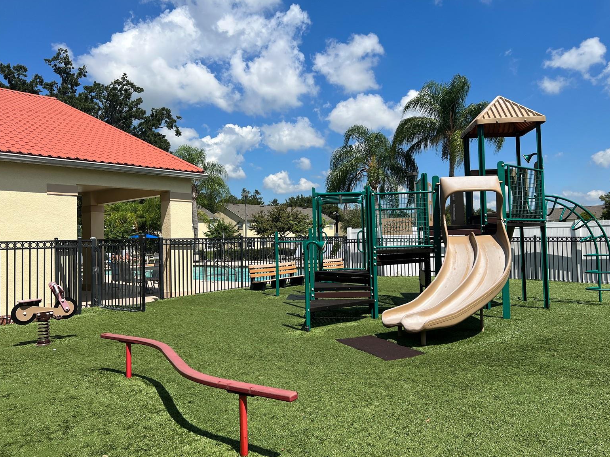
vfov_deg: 51.4
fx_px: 476
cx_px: 311
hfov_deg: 65.3
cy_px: 221
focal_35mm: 27
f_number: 1.5
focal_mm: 5.7
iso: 50
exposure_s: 1/5587
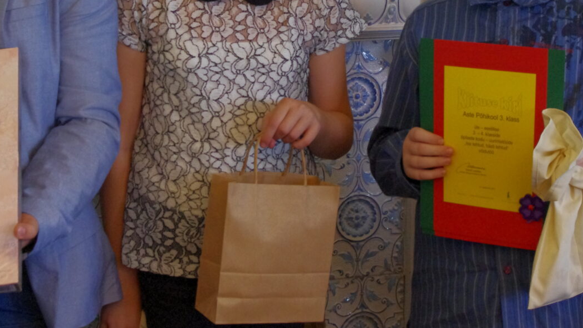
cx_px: 244
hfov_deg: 22.7
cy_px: 45
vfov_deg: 12.8
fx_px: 1453
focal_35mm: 94
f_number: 6.3
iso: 1600
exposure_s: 1/60
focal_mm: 32.5
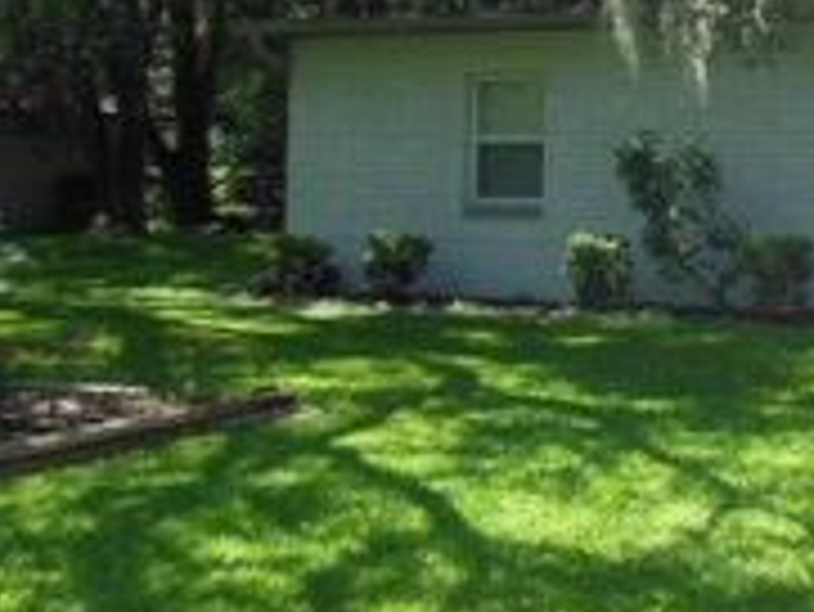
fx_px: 1624
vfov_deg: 20.9
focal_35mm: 69
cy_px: 70
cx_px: 1120
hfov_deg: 23.9
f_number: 3.2
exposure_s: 1/400
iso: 125
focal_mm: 4.5
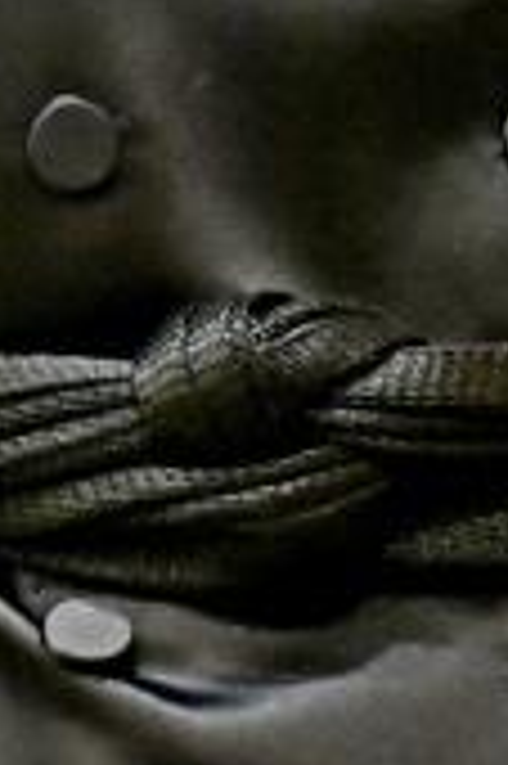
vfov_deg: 1.1
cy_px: -1102
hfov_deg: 0.8
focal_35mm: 1811
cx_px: 297
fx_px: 38408
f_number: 2.8
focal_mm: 200
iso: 400
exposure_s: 1/200
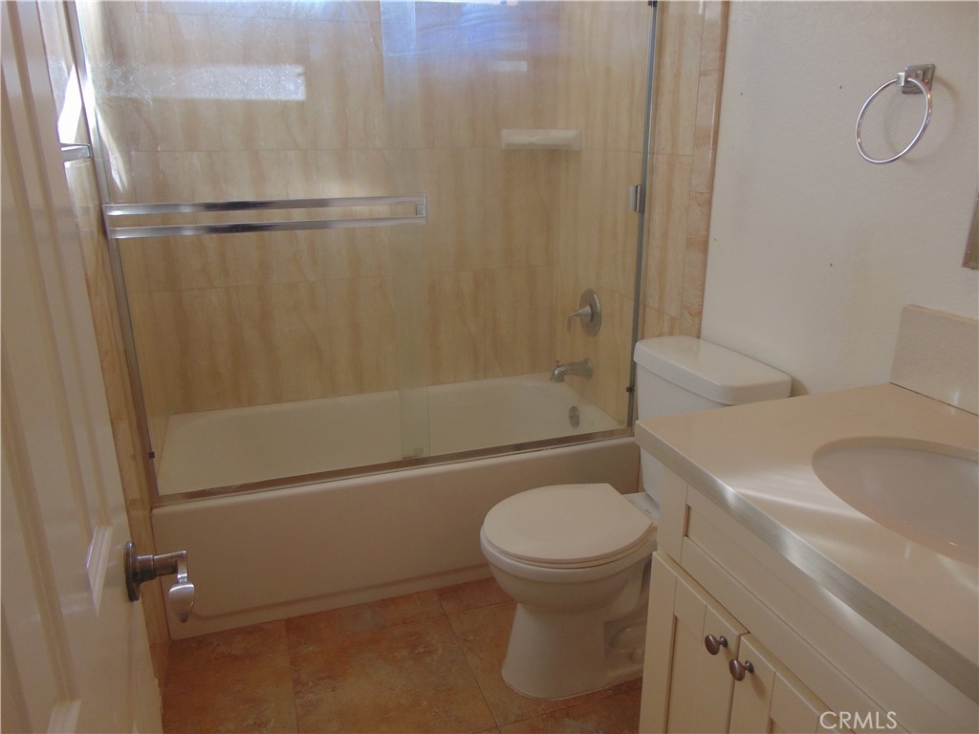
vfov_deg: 54.9
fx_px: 707
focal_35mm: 25
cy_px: 367
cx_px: 490
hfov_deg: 69.4
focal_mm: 4.5
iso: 80
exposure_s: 1/30
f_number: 3
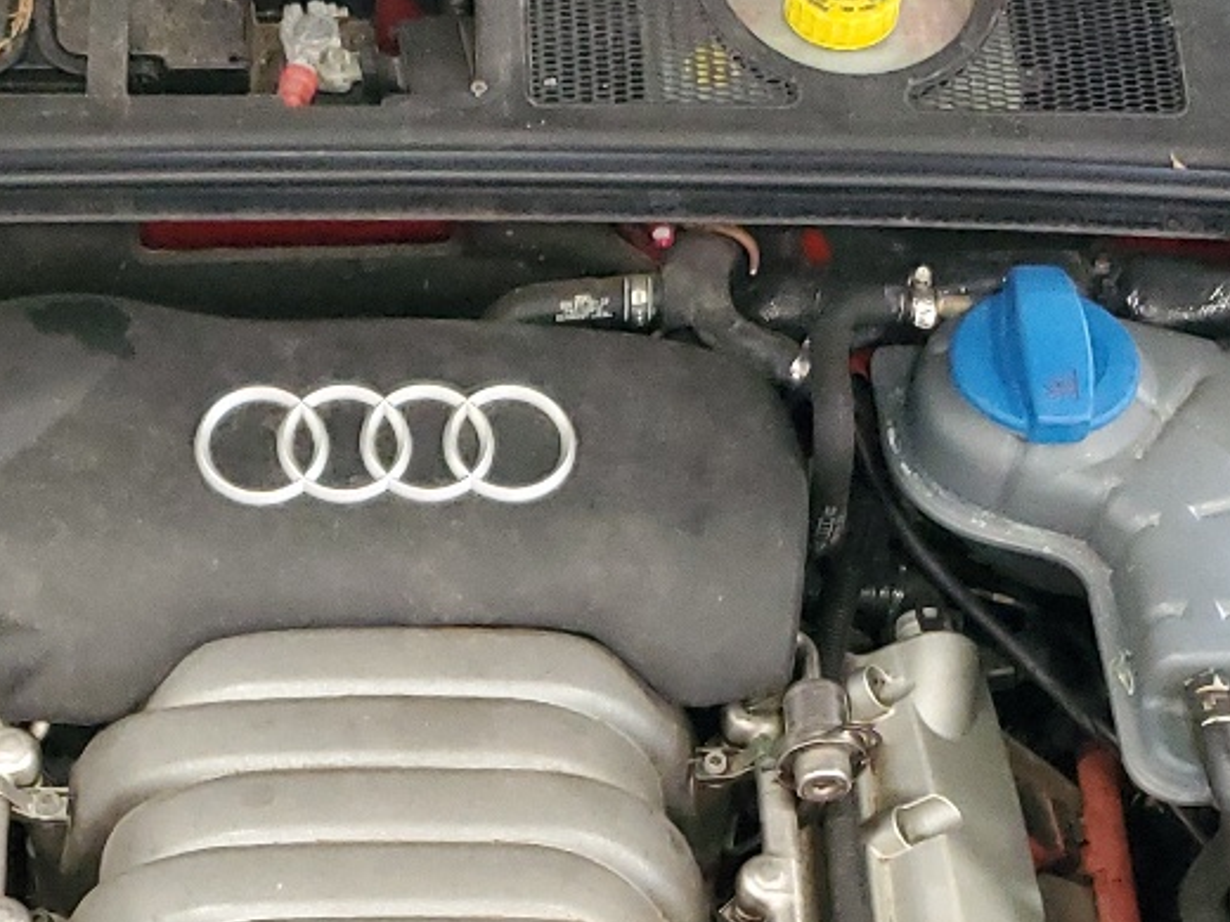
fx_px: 2843
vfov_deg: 17.5
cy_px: 1147
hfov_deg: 24.3
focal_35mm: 80
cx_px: 393
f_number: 1.5
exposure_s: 1/60.2
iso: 422
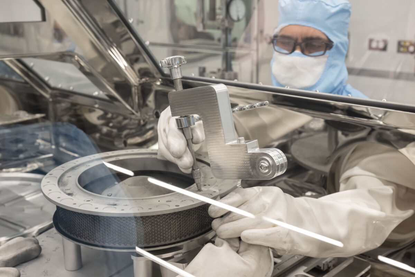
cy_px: 138
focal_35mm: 44
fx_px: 507
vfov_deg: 30.5
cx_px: 208
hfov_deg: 44.5
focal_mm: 44
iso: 1600
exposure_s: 1/200
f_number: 7.1
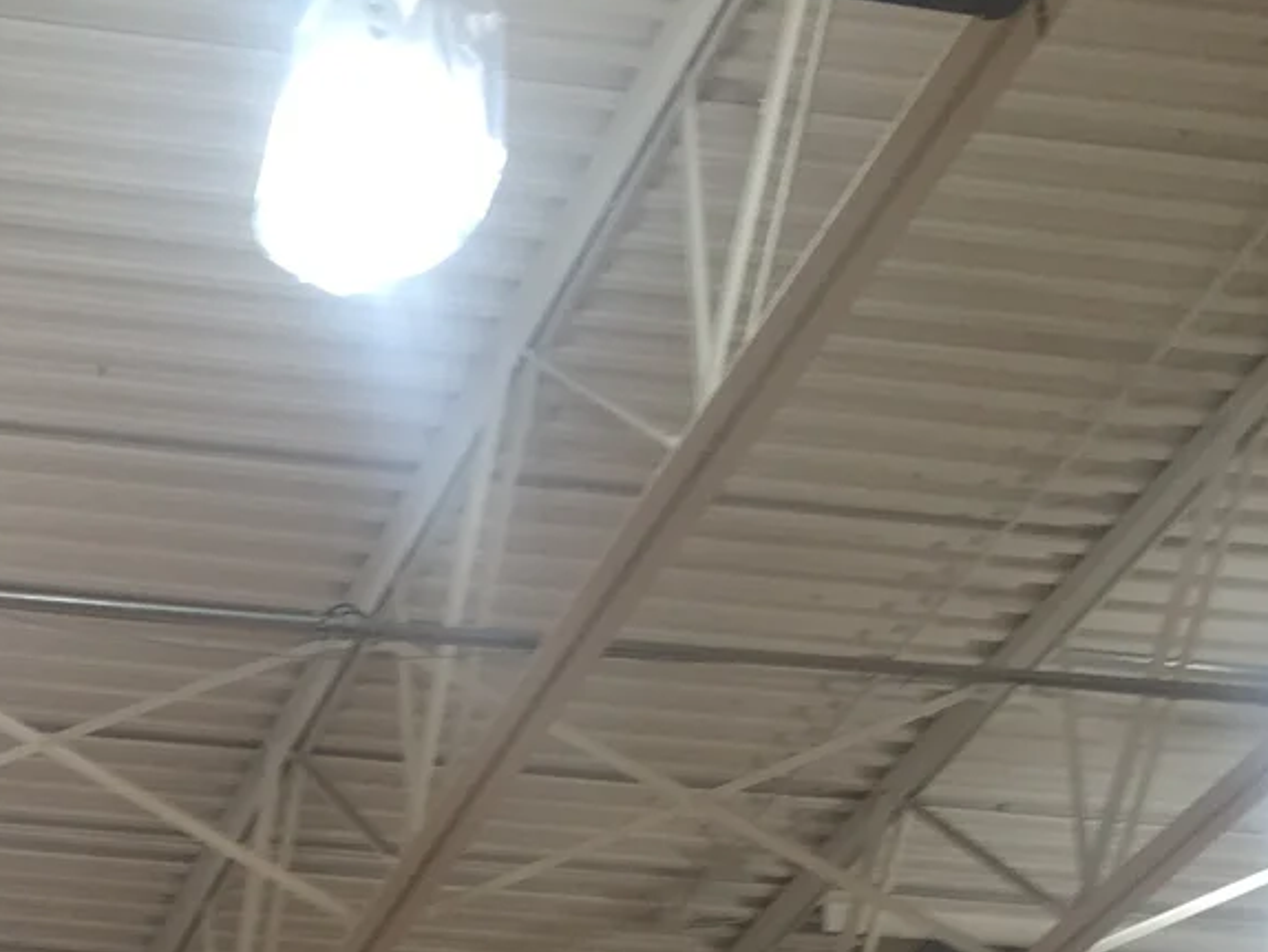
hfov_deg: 19.5
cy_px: 1537
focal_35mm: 97
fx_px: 3555
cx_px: -91
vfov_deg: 14.0
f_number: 2.2
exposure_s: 1/40
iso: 25
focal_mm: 4.15
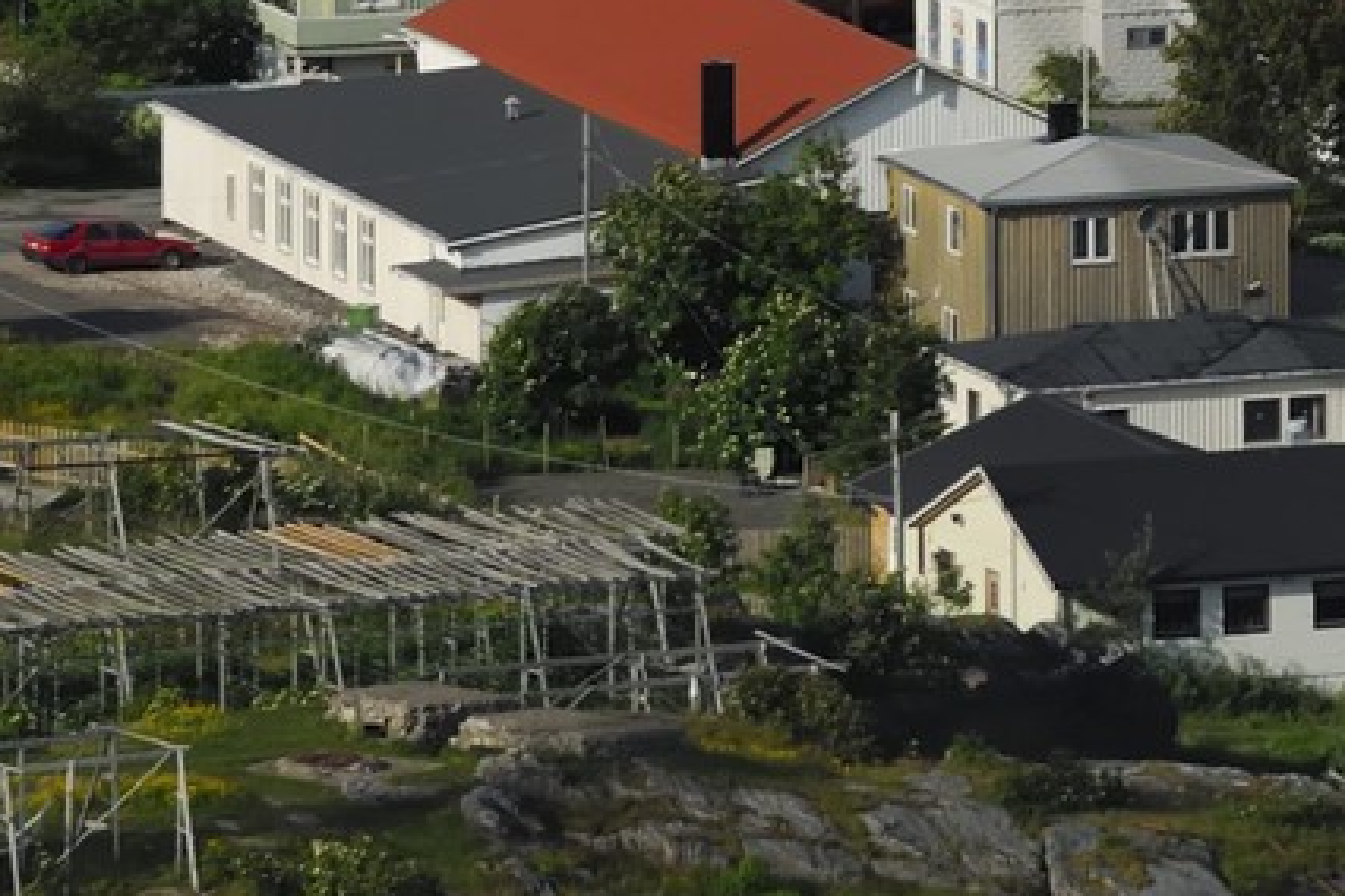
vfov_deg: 1.5
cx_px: 2115
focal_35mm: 901
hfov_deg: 2.3
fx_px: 33660
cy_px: -669
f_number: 3.2
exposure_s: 1/2000
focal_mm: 160
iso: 100
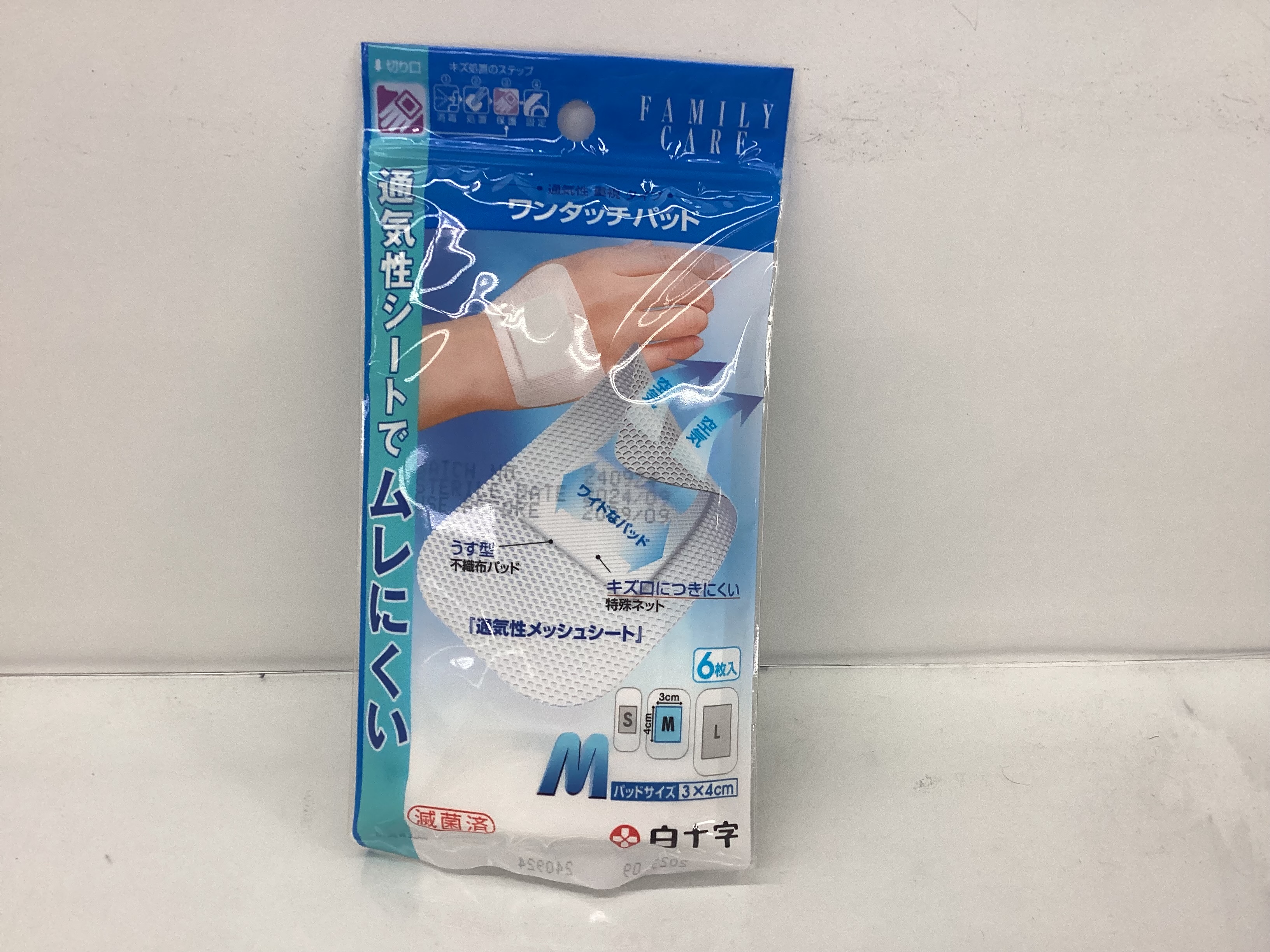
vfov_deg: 45.4
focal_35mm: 31
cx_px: 635
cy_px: 476
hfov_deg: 58.4
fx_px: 1137
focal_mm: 3.3
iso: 50
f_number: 2.4
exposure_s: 1/100
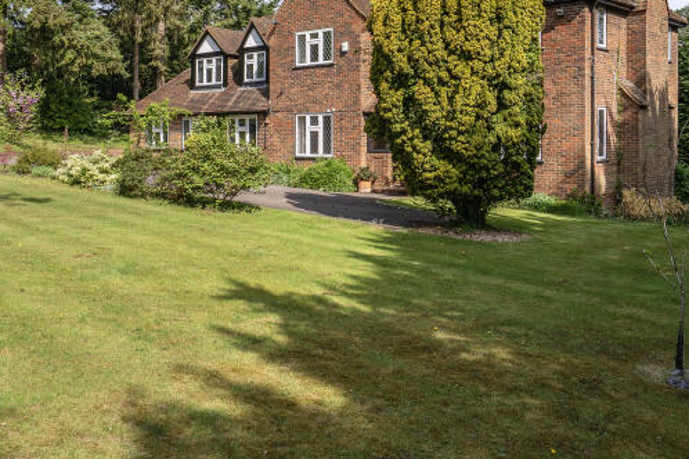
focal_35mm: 37
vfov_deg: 35.0
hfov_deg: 51.8
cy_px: 103
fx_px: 708
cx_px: 321
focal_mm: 18
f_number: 10
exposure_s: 1/200
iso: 100
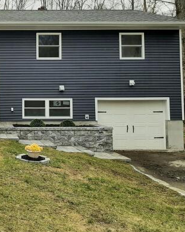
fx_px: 322
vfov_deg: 39.3
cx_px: 1
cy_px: 89
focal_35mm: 47
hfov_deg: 29.9
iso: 40
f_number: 1.7
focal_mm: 3.93
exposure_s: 1/1667
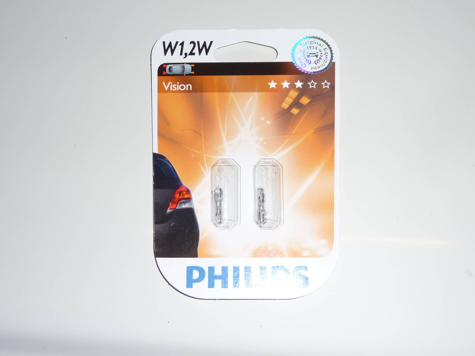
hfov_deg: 46.8
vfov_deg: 36.0
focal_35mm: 40
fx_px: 549
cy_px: 178
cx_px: 238
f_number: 3.7
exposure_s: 1/30
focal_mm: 6
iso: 100
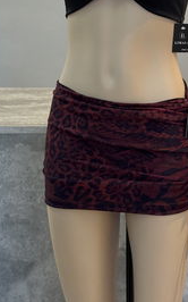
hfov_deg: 12.8
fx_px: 837
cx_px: 101
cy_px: 44
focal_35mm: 102
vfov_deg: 20.1
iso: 50
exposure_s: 1/50
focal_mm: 6.76
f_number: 1.78
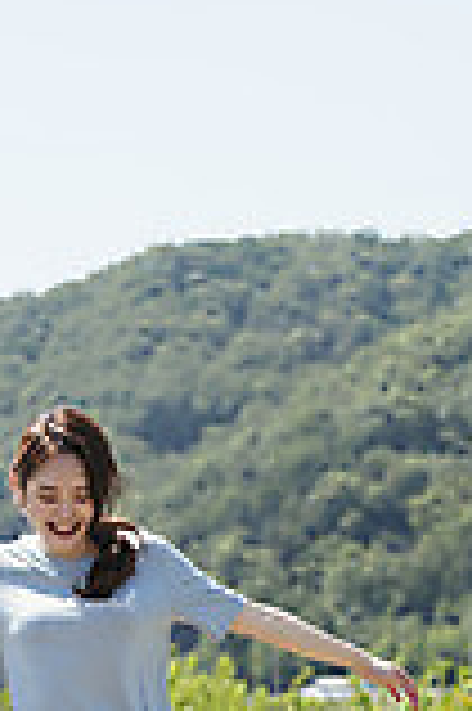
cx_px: -20
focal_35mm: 165
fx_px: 3252
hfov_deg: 8.3
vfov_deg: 12.3
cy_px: 788
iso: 100
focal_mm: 65
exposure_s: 1/2000
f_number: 3.2
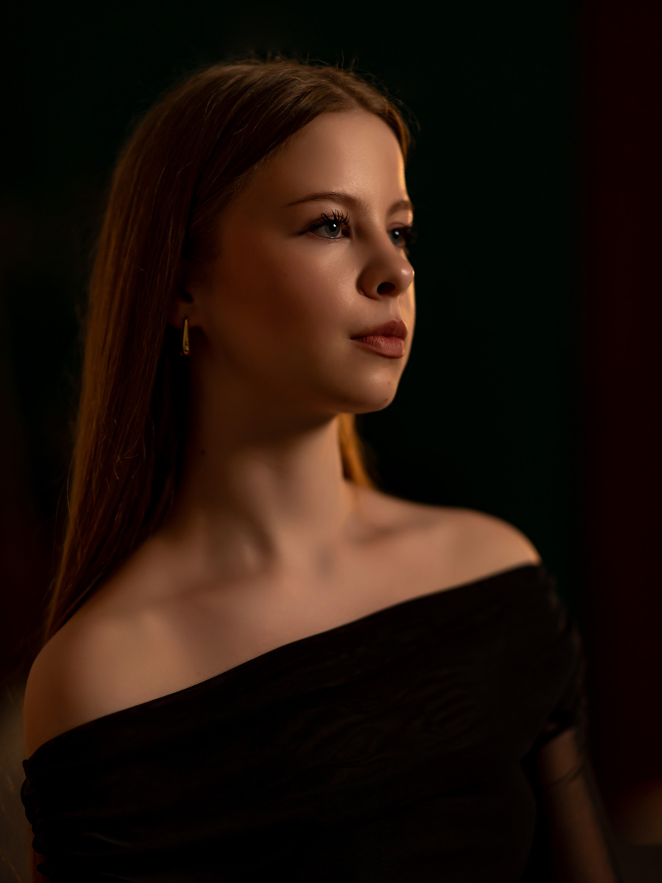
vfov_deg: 17.1
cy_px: 496
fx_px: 2932
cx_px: 332
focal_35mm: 115
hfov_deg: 12.9
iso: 400
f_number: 1.6
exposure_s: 1/400
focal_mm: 105
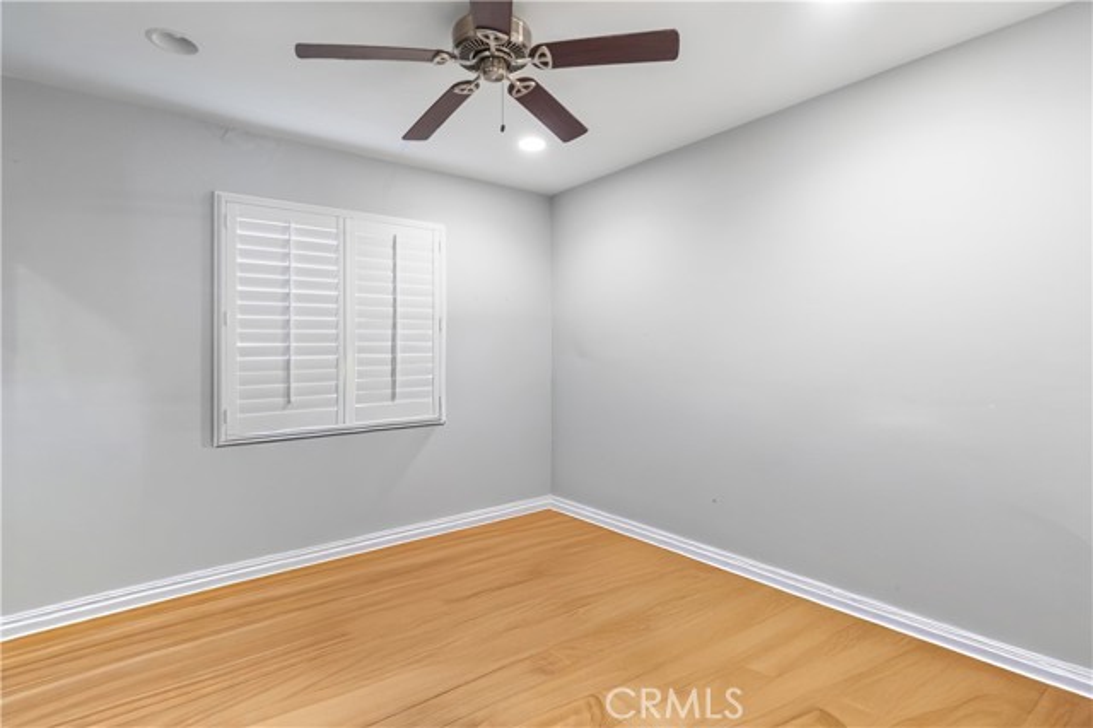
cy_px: 364
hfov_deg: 100.4
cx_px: 546
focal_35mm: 15
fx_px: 455
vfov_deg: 77.3
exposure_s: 2.5
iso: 100
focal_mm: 10
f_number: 7.1
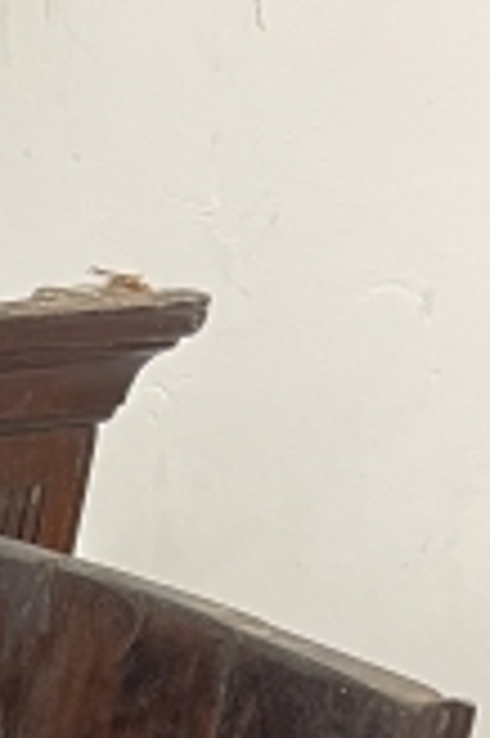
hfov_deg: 9.0
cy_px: 1494
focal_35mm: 133
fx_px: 2721
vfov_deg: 13.2
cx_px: -775
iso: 200
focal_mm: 5.1
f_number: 1.6
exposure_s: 1/50
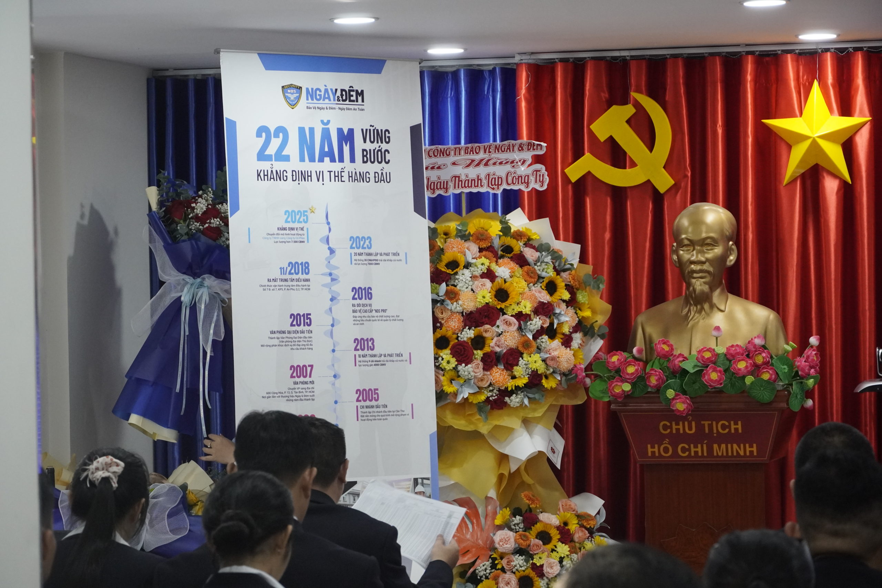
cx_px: 441
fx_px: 2940
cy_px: 294
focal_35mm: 120
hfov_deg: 17.1
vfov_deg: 11.4
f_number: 5.6
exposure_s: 1/160
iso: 2500
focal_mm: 80
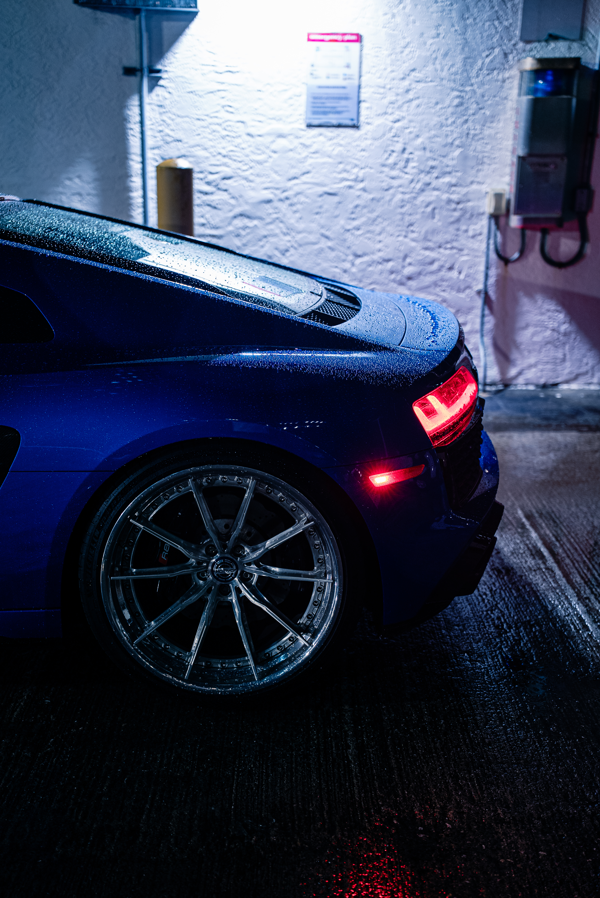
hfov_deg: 29.9
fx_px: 1123
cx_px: 300
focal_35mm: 45
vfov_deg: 43.6
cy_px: 449
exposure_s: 1/50
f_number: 2.2
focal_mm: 45
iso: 400
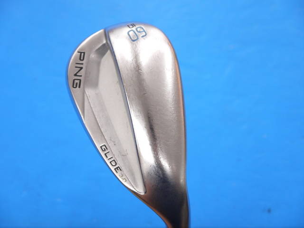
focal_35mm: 84
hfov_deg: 23.3
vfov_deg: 17.6
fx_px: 738
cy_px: 114
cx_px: 152
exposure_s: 1/80
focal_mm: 42
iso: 640
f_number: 5.6
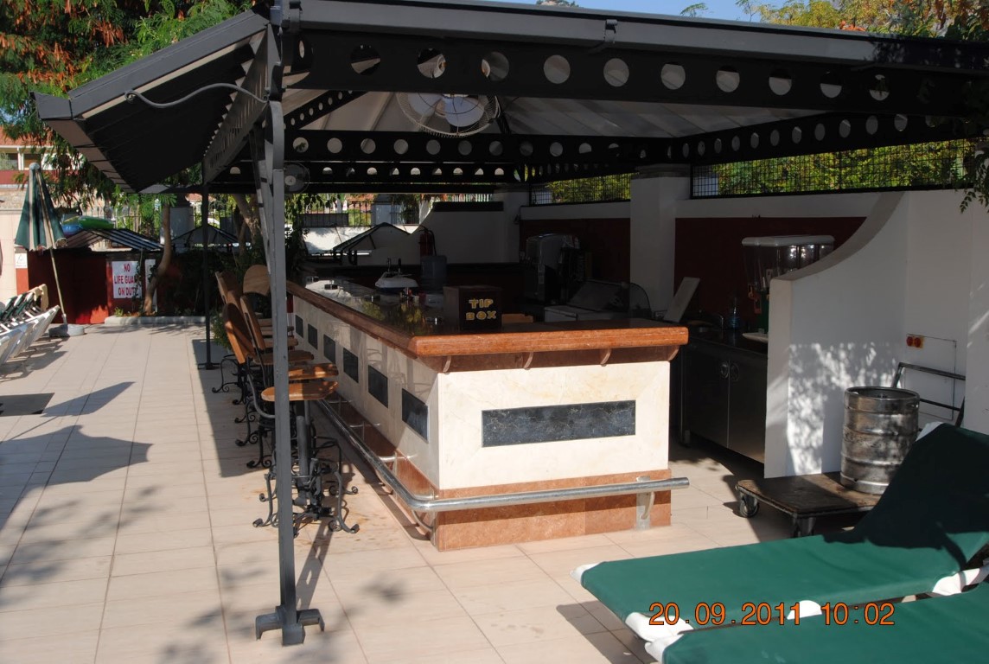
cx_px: 494
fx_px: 991
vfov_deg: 37.0
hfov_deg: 53.0
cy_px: 332
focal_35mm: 36
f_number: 8
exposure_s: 1/200
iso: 100
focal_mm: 24
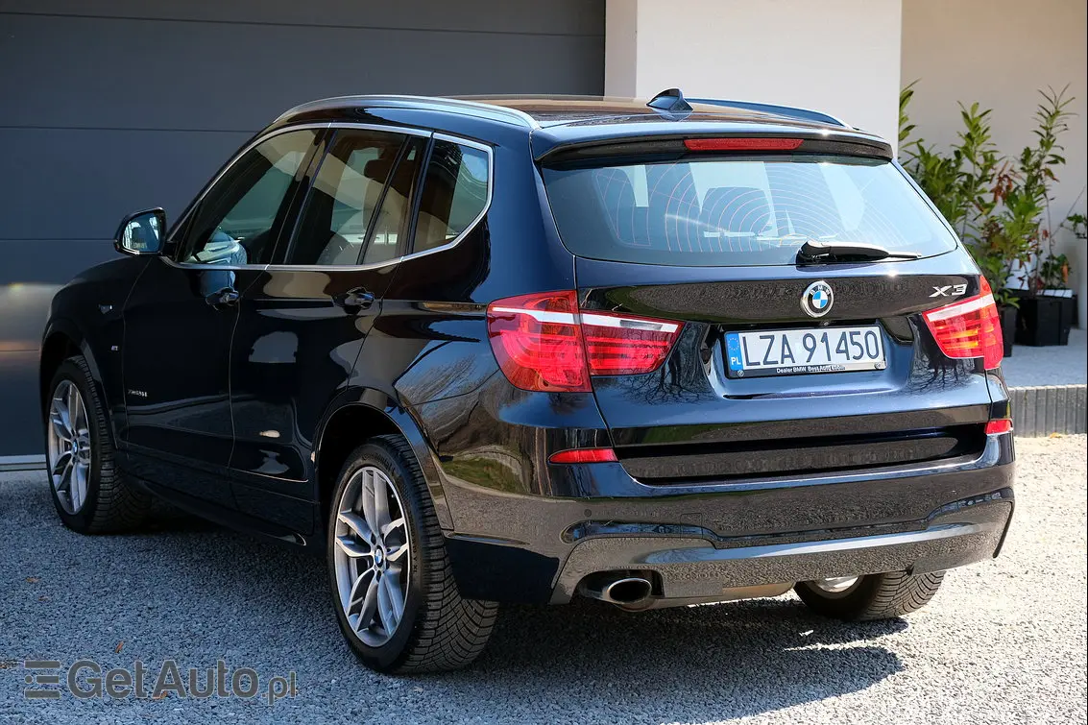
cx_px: 544
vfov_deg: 16.4
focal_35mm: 83
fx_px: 2508
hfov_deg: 24.5
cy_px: 362
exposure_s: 1/210
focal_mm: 55
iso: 320
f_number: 5
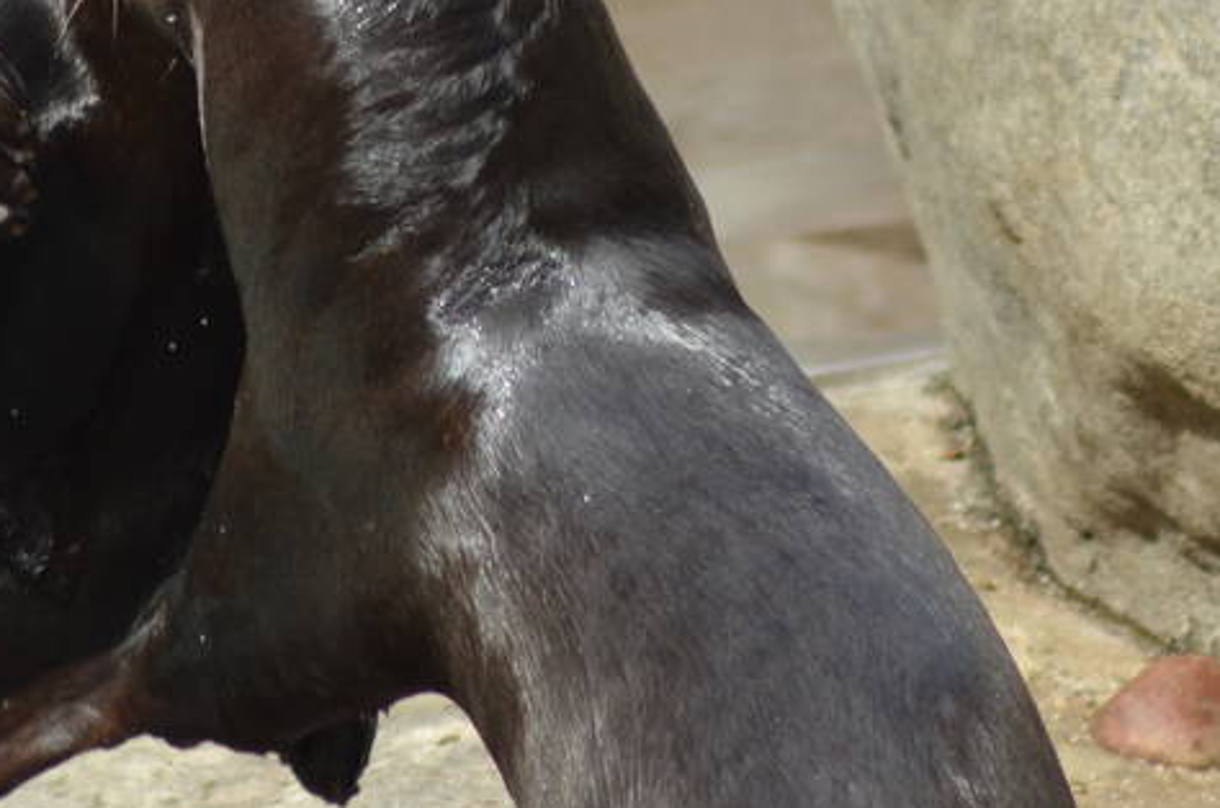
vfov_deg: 1.1
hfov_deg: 1.7
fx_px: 41058
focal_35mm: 1214
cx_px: 543
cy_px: 600
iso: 400
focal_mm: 240
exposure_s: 1/1250
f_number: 5.6
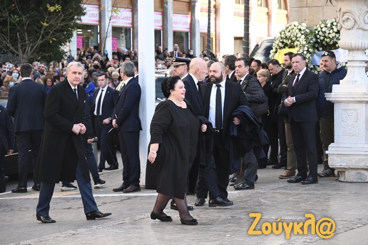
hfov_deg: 17.1
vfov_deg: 11.4
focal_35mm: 120
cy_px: 122
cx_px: 184
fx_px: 1226
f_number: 6.3
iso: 400
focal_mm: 120
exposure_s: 1/200
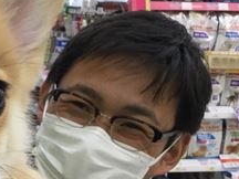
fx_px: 594
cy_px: 154
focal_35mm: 86
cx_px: -63
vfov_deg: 17.0
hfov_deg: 20.9
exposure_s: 1/30
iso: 50
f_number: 2.4
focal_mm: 3.3
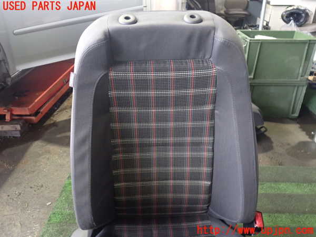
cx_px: 158
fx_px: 274
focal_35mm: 30
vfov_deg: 46.8
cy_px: 118
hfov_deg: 60.0
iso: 800
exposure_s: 1/25
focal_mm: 5.4
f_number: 2.3
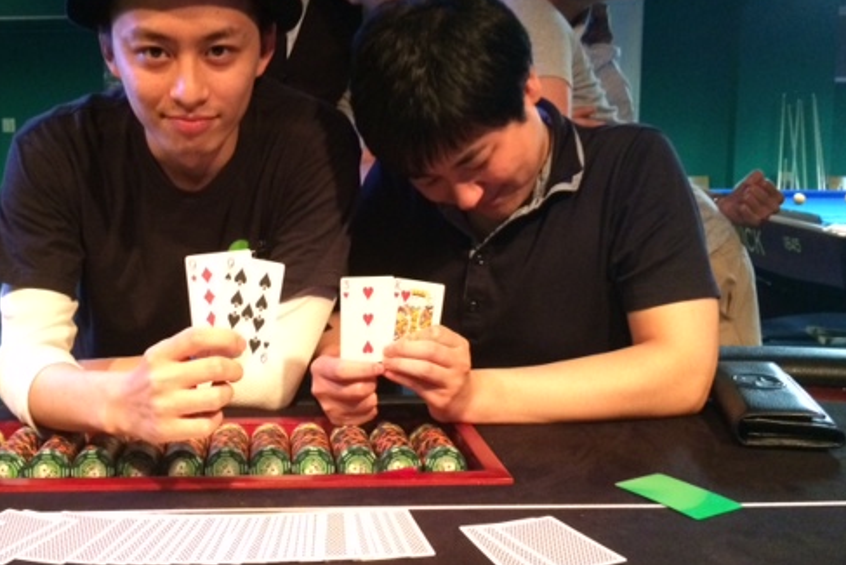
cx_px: 301
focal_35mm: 41
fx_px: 964
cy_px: 256
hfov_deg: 46.8
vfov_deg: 32.6
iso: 400
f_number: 2.2
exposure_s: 1/15
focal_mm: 4.12
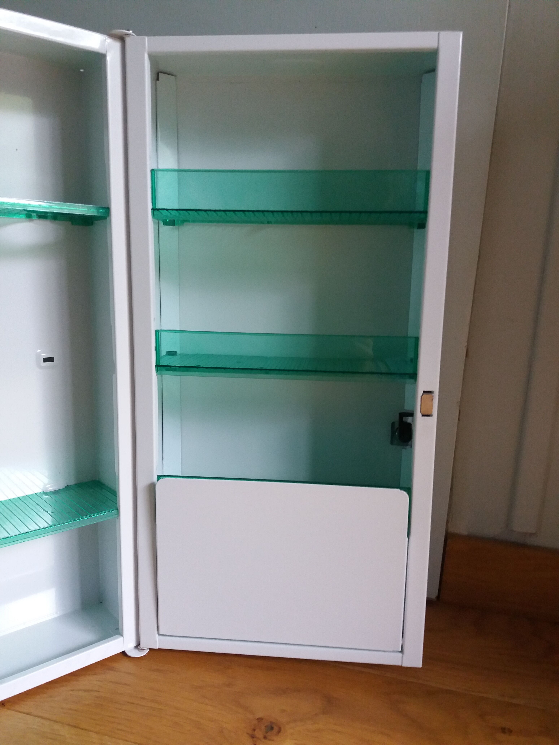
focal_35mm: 28
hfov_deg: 49.7
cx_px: 280
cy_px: 372
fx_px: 603
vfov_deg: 63.4
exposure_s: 1/20
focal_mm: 3.7
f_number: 1.9
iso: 160
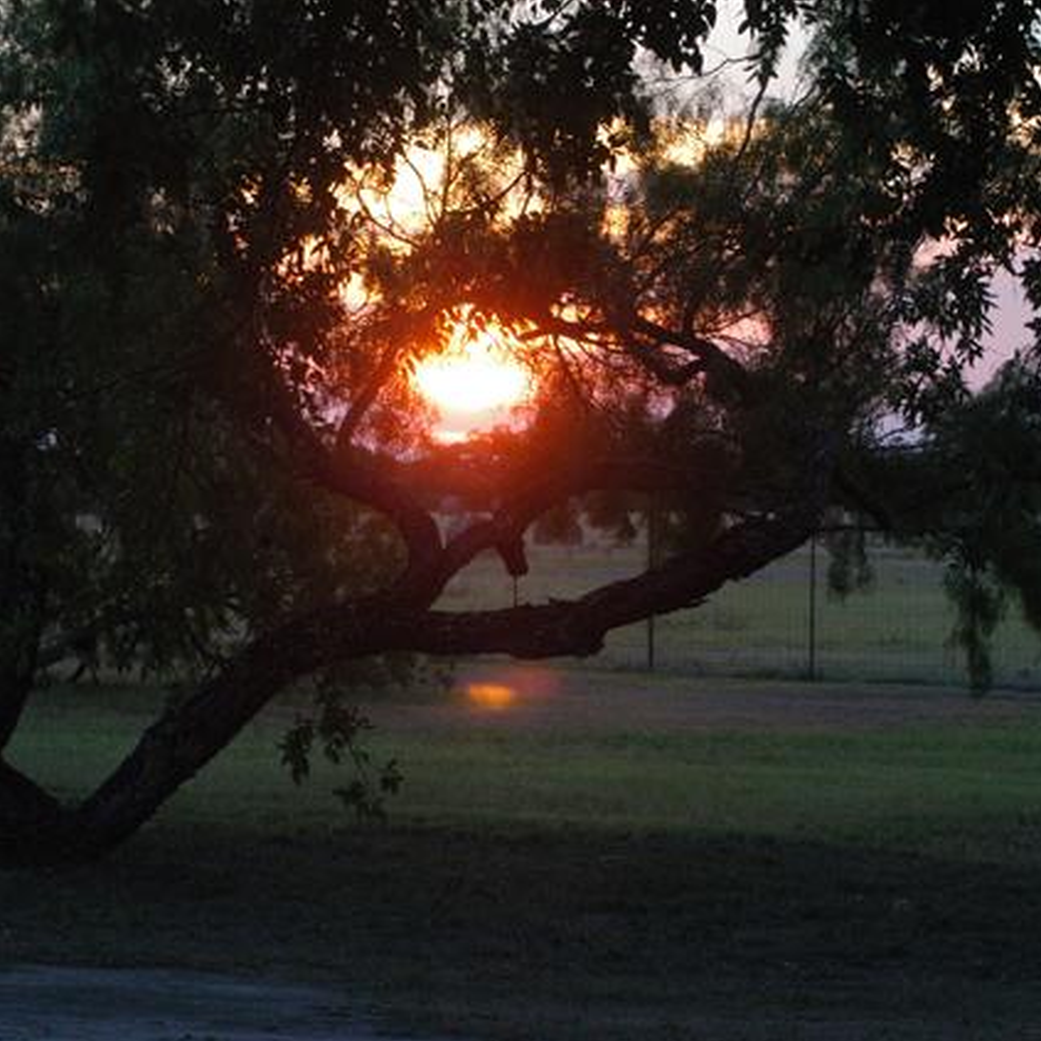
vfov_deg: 12.9
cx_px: 470
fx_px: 4593
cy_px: 520
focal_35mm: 135
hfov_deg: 12.9
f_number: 6.3
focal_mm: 70
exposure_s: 1/160
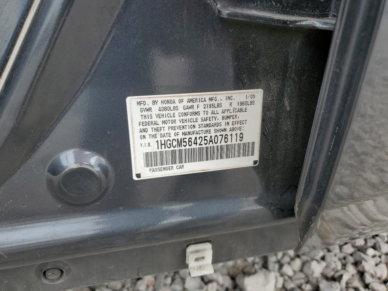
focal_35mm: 26
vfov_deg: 53.1
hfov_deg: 67.3
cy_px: 146
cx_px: 194
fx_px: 291
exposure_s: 1/833
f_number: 1.5
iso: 50
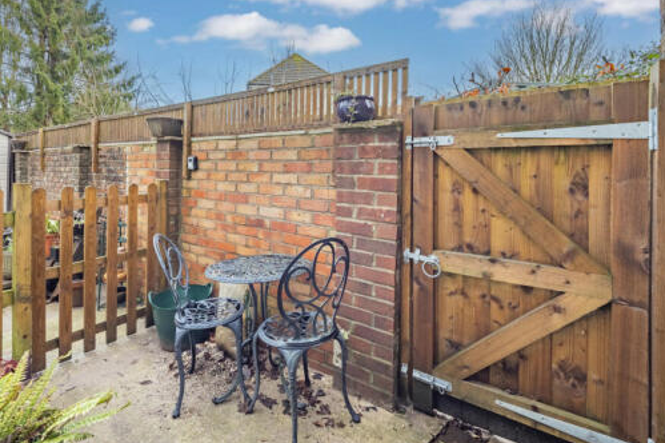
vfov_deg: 69.5
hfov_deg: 92.9
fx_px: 314
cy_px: 171
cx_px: 292
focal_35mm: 17
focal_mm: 7
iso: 400
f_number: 6.3
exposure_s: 1/800
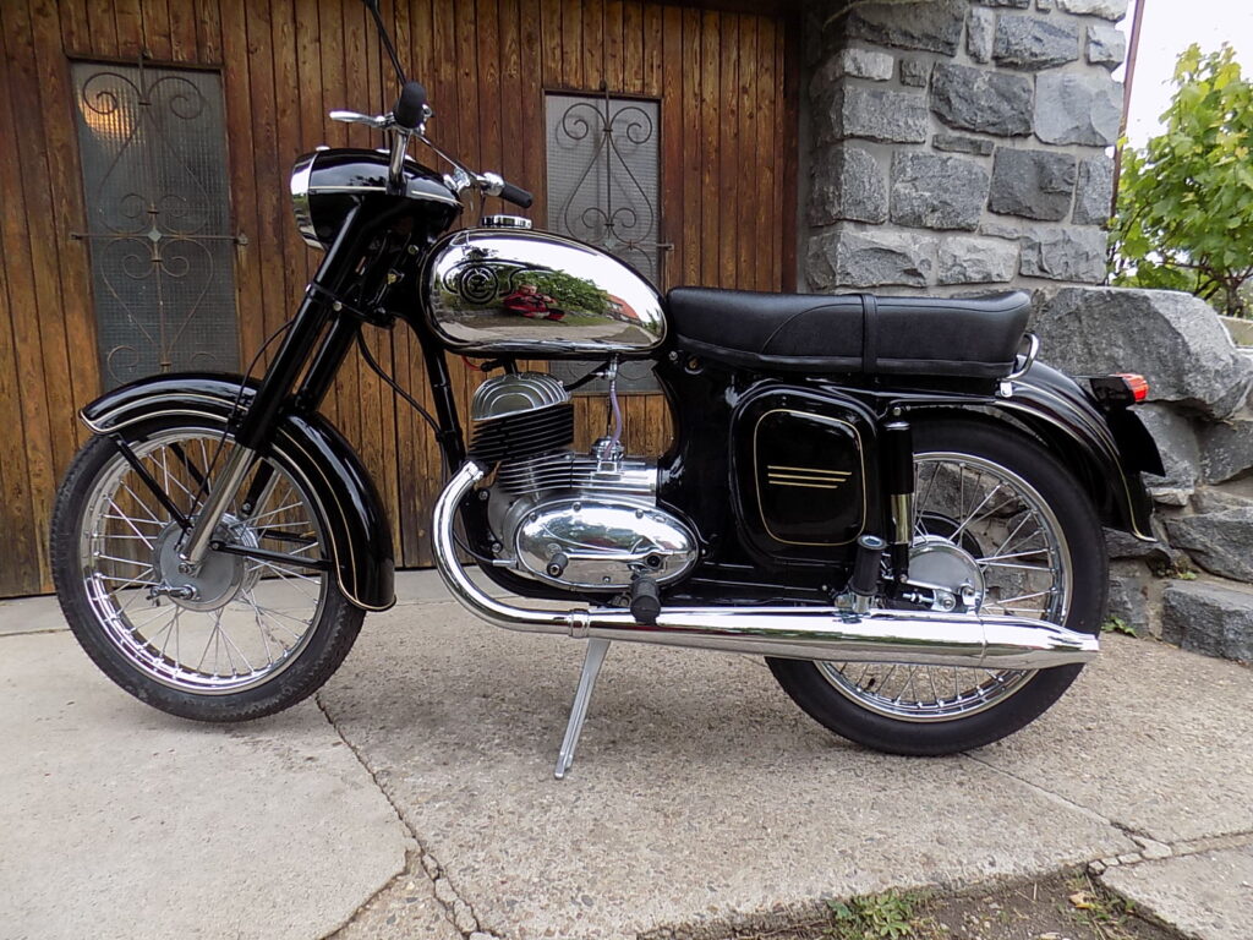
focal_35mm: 23
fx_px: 833
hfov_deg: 73.9
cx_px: 626
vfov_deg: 58.9
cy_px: 470
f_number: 3.1
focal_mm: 4
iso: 80
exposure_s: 1/60
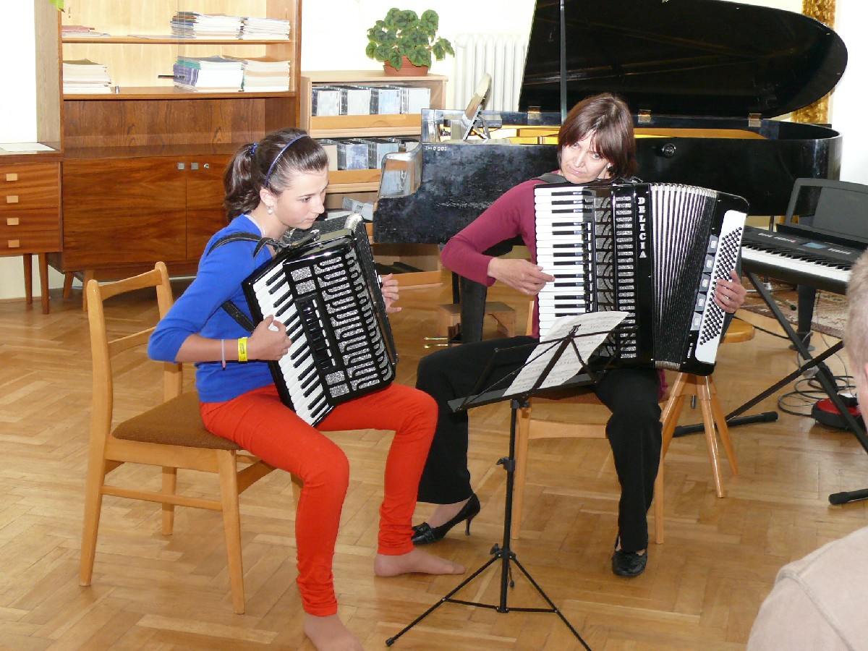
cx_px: 434
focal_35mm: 63
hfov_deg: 30.7
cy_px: 326
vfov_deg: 23.3
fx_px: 1580
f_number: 3.2
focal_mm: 10.3
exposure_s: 1/30
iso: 200
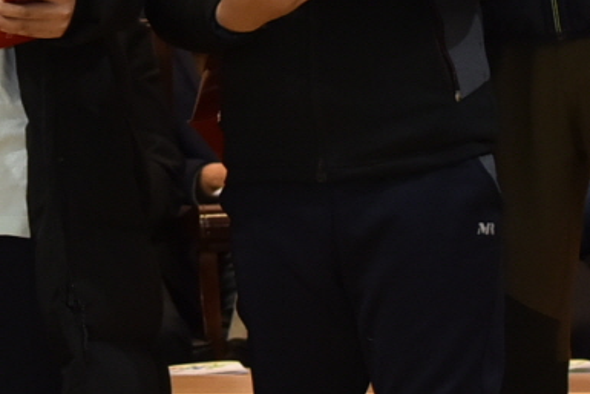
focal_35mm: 299
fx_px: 4902
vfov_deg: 4.6
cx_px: -245
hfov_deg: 6.8
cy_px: -312
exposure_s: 1/125
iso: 800
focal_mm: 48
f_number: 4.5
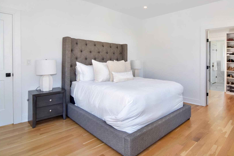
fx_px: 134
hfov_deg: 80.8
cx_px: 145
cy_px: 60
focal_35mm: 21
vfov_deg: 59.7
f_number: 11
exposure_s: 1/60
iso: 640
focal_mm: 11
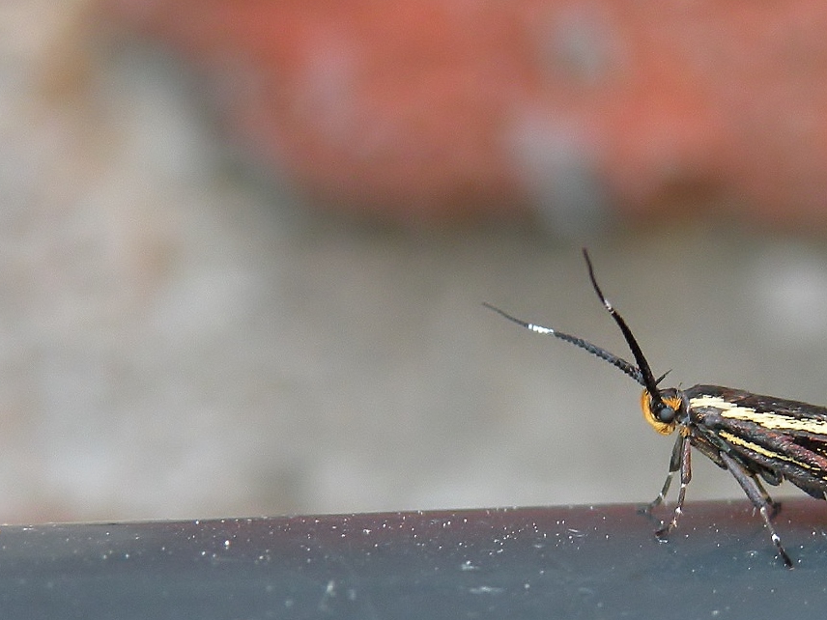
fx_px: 3846
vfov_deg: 9.2
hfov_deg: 12.2
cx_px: 635
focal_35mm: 161
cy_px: 287
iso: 179
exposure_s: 1/59.8
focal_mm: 17.9
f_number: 4
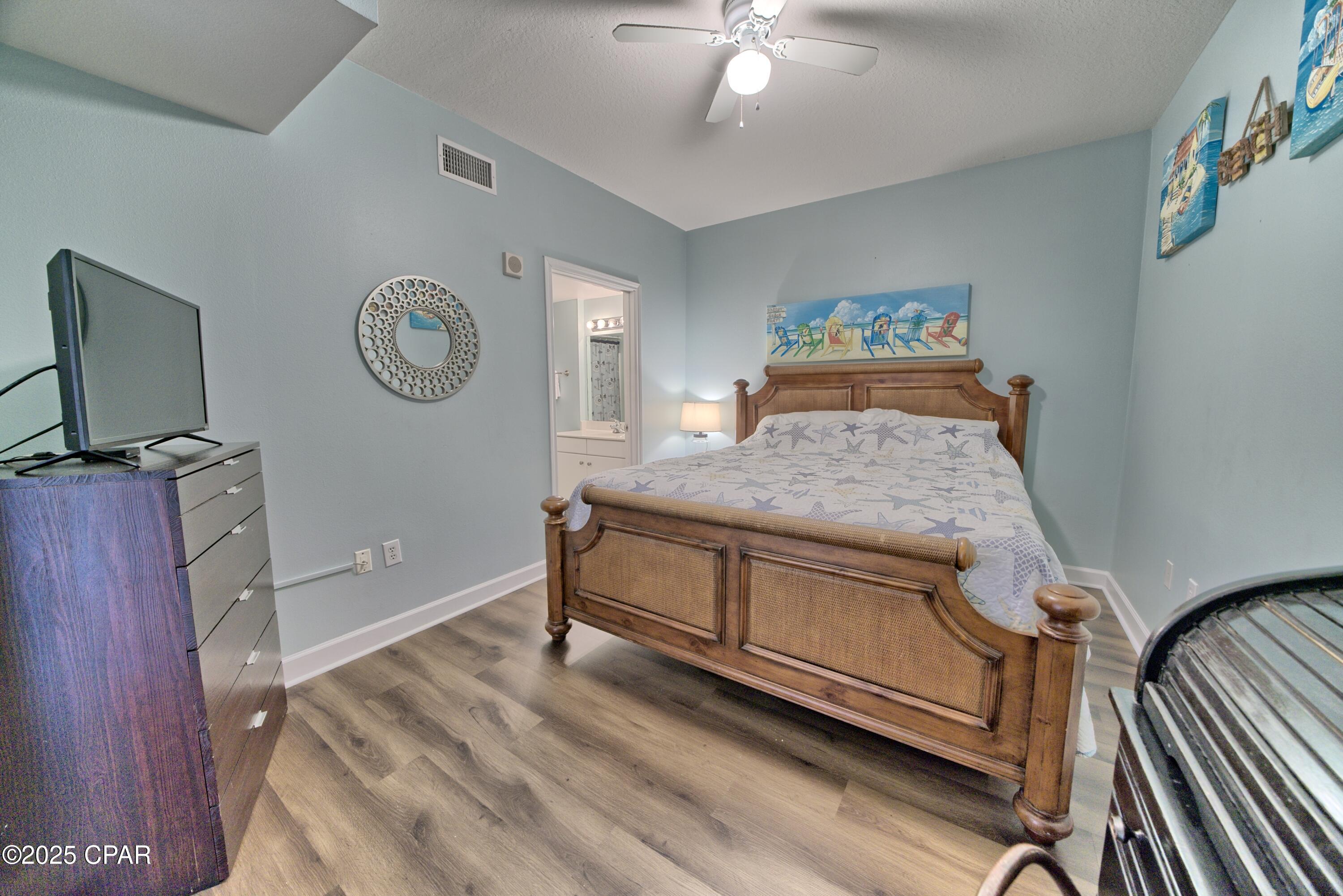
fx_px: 448
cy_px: 448
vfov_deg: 90.0
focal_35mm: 12
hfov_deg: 112.6
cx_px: 672
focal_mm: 12
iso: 500
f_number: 8
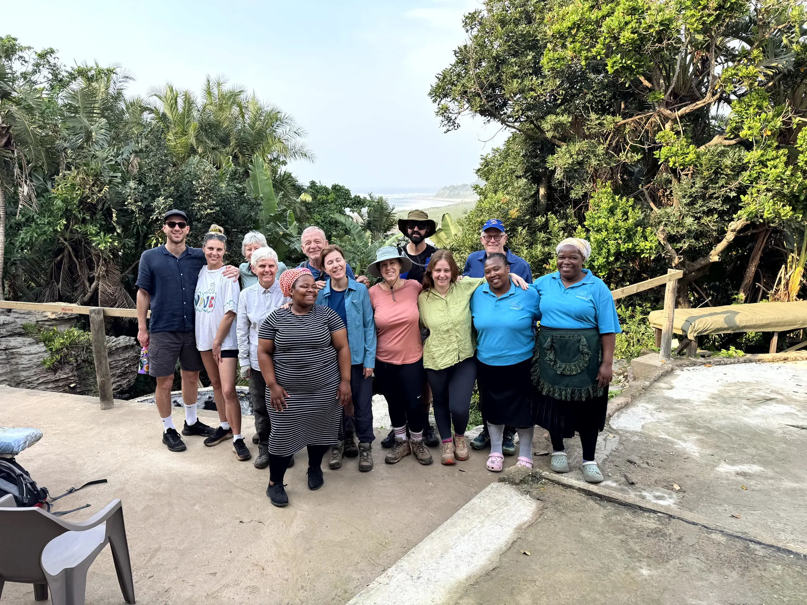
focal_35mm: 24
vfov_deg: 56.8
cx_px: 404
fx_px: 560
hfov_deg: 71.6
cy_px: 302
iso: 80
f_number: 1.78
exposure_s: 1/582
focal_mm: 6.76
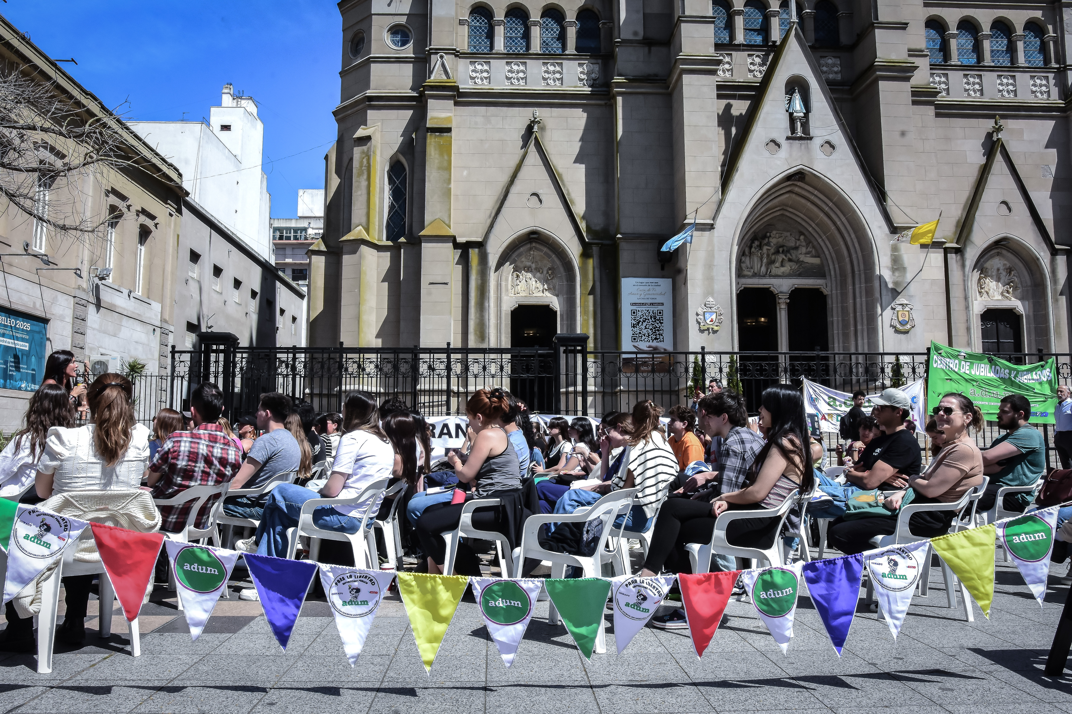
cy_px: 357
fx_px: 804
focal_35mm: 27
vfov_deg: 47.9
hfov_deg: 67.4
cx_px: 536
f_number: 10
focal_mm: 18
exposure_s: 1/400
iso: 800
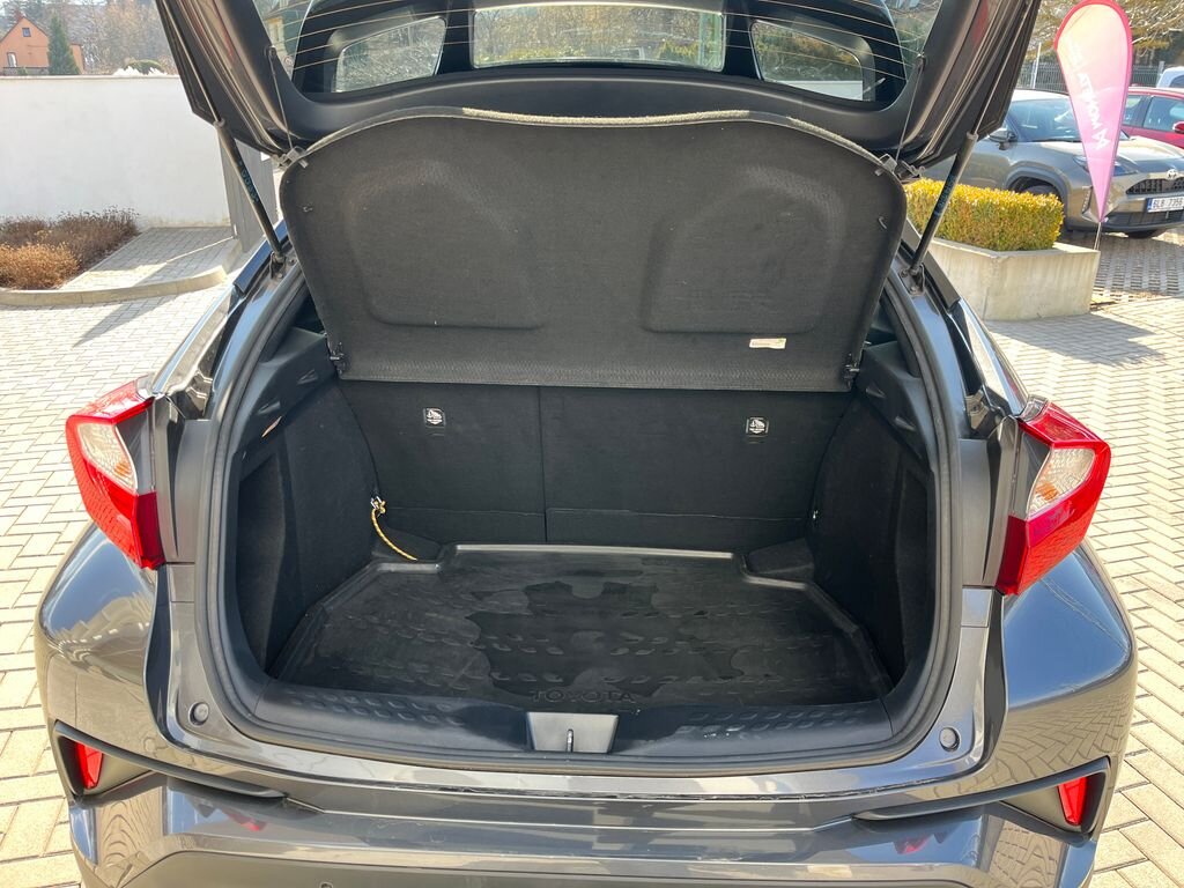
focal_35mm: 26
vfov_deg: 53.1
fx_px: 889
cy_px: 444
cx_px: 592
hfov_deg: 67.3
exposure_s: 1/164
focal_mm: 5.1
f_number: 1.6
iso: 50
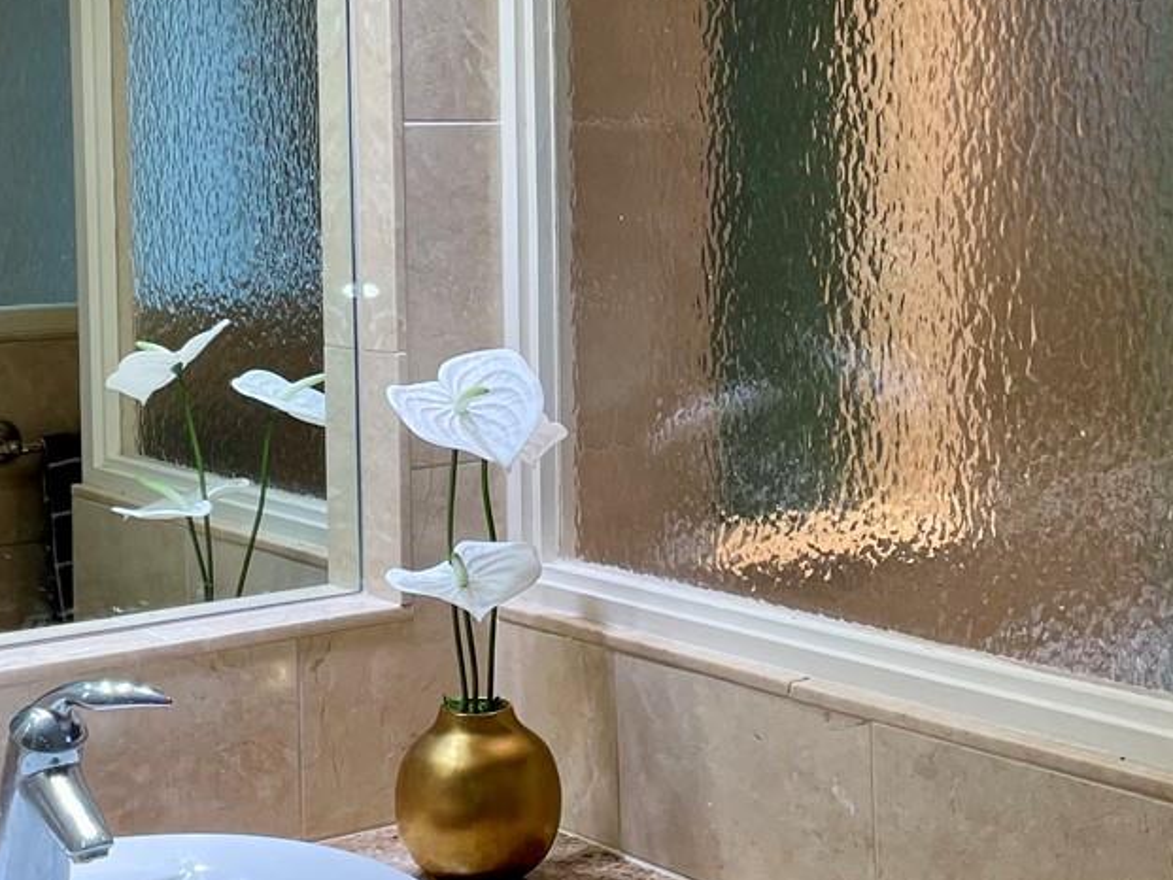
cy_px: 244
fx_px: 2271
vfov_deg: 21.8
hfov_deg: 28.9
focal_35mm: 67
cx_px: 497
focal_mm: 4.2
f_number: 1.6
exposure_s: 1/120
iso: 64
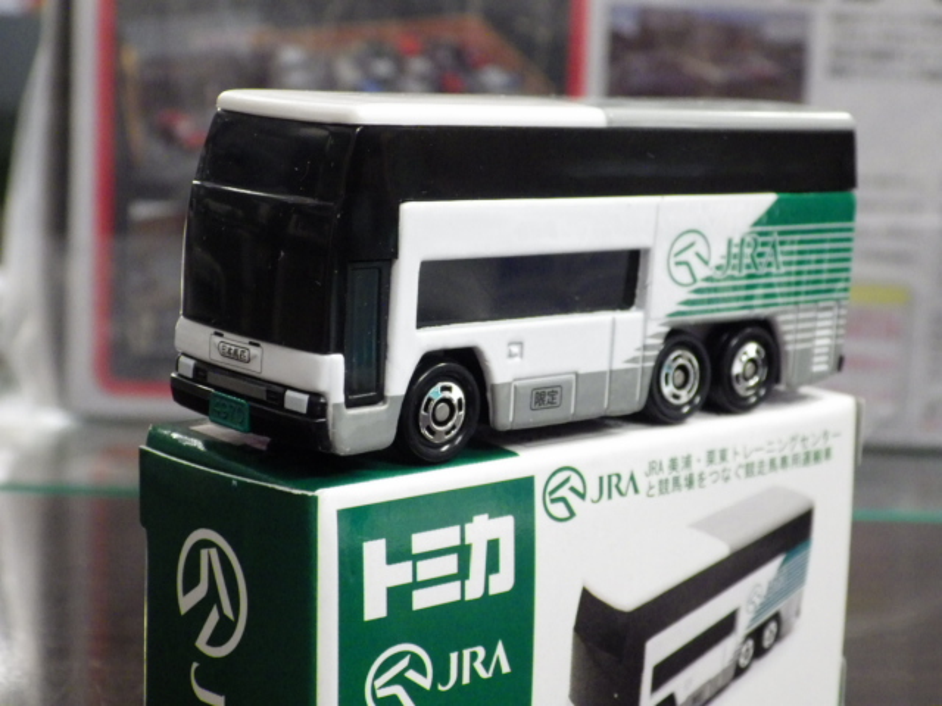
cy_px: 353
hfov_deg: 27.4
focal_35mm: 71
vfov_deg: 20.7
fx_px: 1932
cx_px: 471
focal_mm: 12.8
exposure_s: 1/30
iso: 800
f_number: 4.2
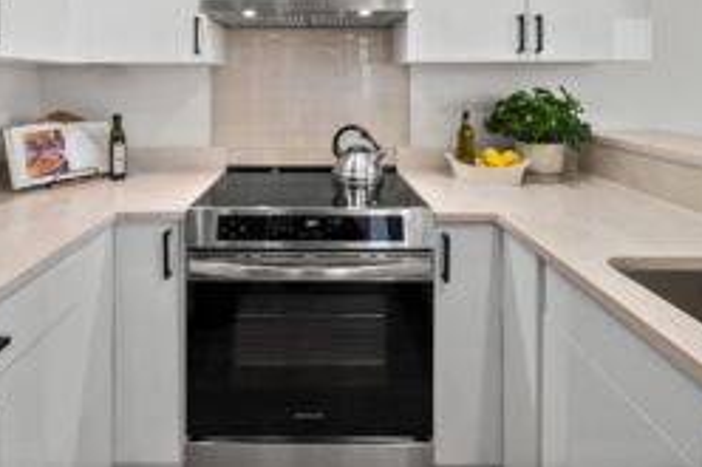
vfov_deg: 55.2
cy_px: 92
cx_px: 309
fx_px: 409
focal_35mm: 21
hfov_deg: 80.9
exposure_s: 1/15
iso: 1000
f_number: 7.1
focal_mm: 13
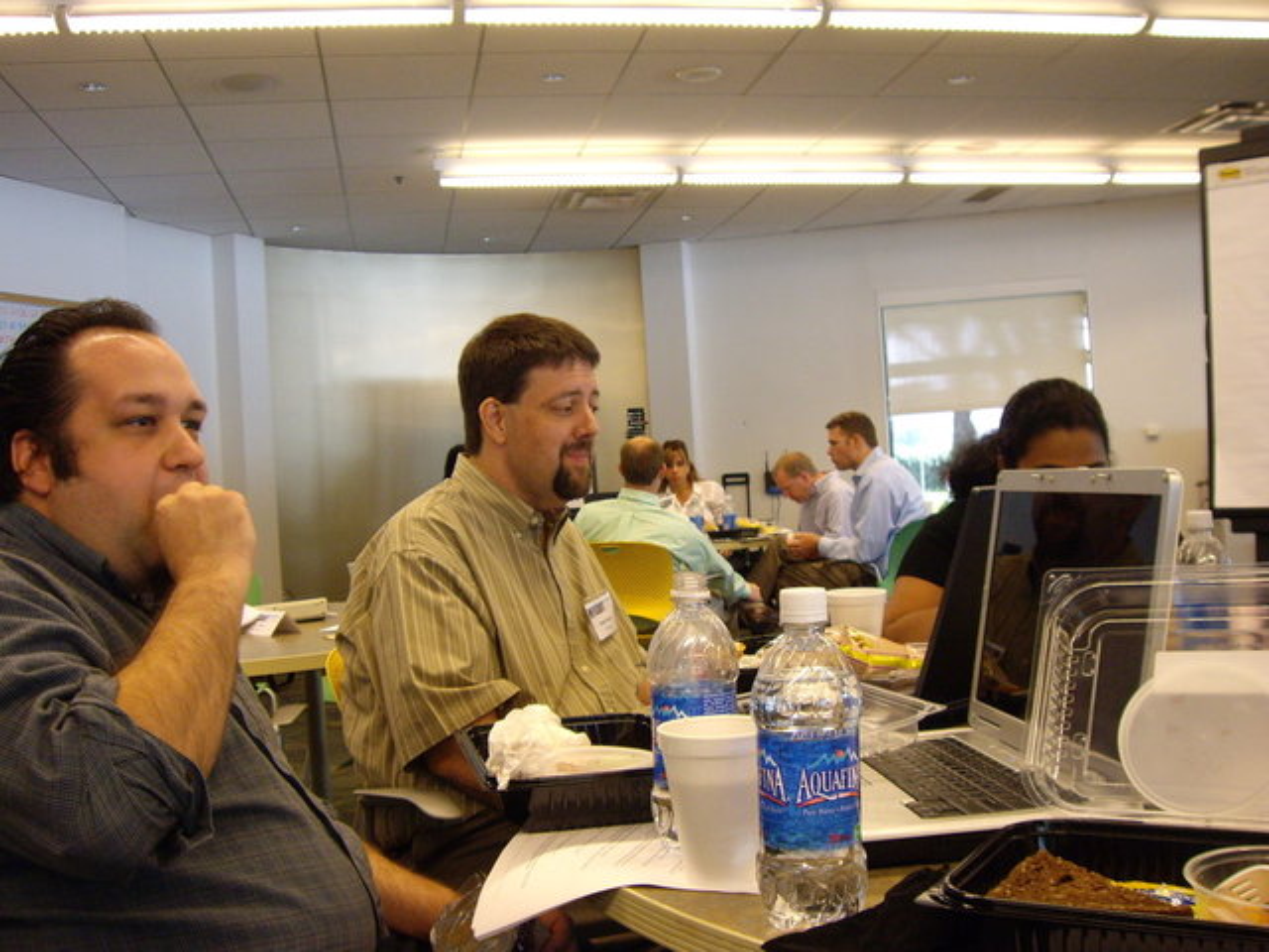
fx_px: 1393
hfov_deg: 49.0
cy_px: 476
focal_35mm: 38
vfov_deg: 37.7
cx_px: 634
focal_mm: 6.2
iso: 200
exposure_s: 1/50
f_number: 2.7
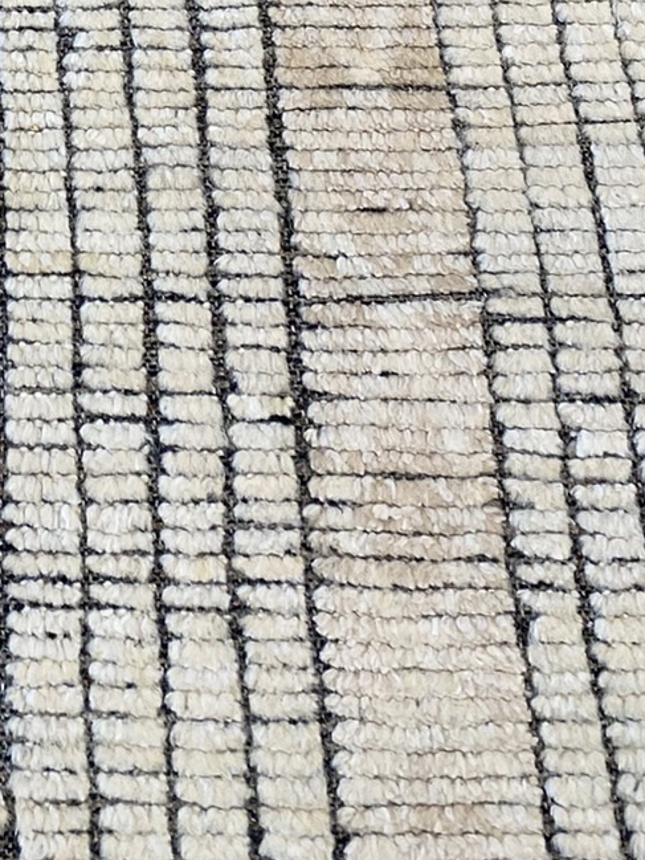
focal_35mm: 82
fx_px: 2037
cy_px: -405
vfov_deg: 20.6
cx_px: 15
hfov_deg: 17.6
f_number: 1.8
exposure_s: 1/120
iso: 64
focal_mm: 4.25
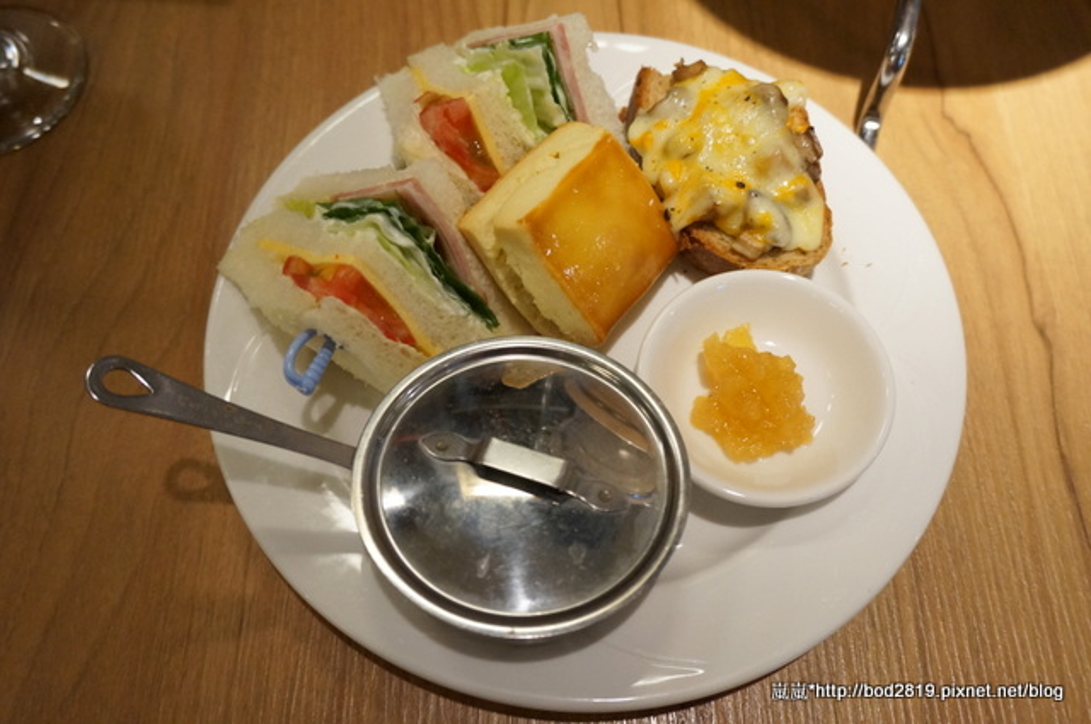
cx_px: 546
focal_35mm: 30
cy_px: 362
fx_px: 908
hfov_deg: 62.0
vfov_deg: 43.5
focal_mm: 20
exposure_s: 1/60
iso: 1600
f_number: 4
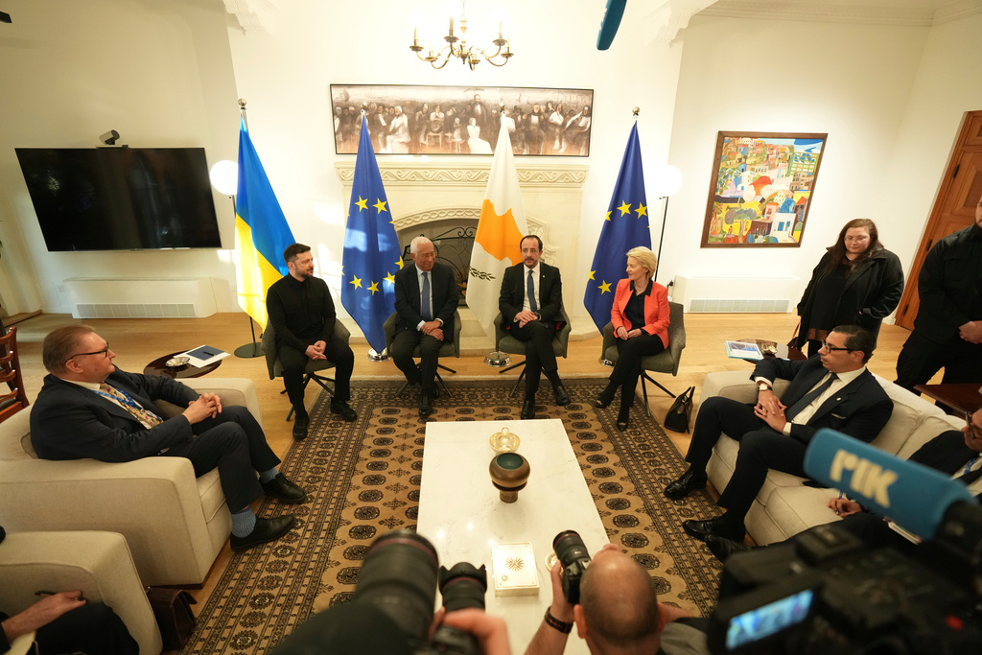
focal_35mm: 16
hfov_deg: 96.7
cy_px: 328
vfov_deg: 73.8
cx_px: 491
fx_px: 436
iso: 3200
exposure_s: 1/125
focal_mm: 16
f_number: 2.8
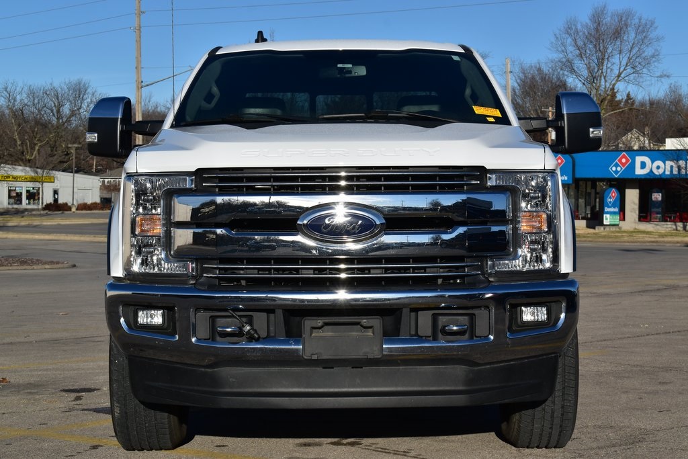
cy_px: 230
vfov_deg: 18.9
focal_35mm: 72
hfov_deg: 28.1
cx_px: 344
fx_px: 1376
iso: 220
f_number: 11
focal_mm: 48
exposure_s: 1/500
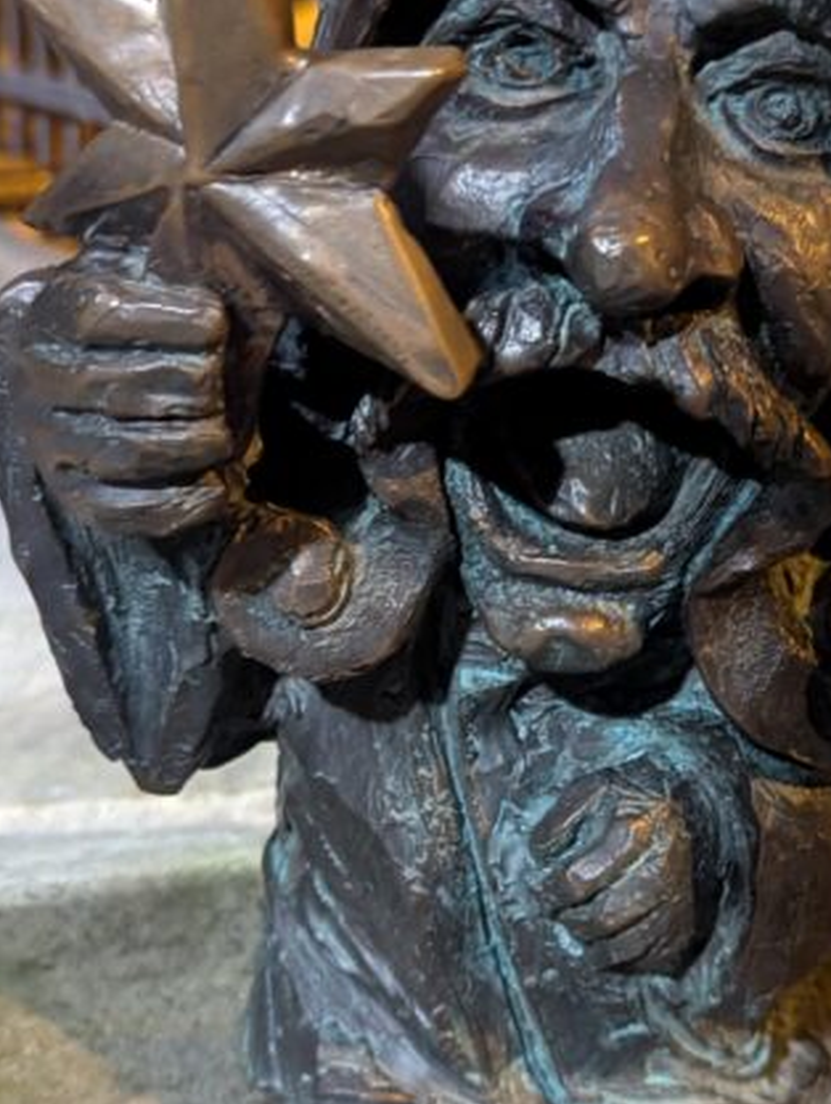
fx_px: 1884
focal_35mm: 59
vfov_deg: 32.5
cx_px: 589
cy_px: 670
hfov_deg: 24.7
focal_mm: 6.81
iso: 3648
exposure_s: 1/33.3
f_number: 1.85
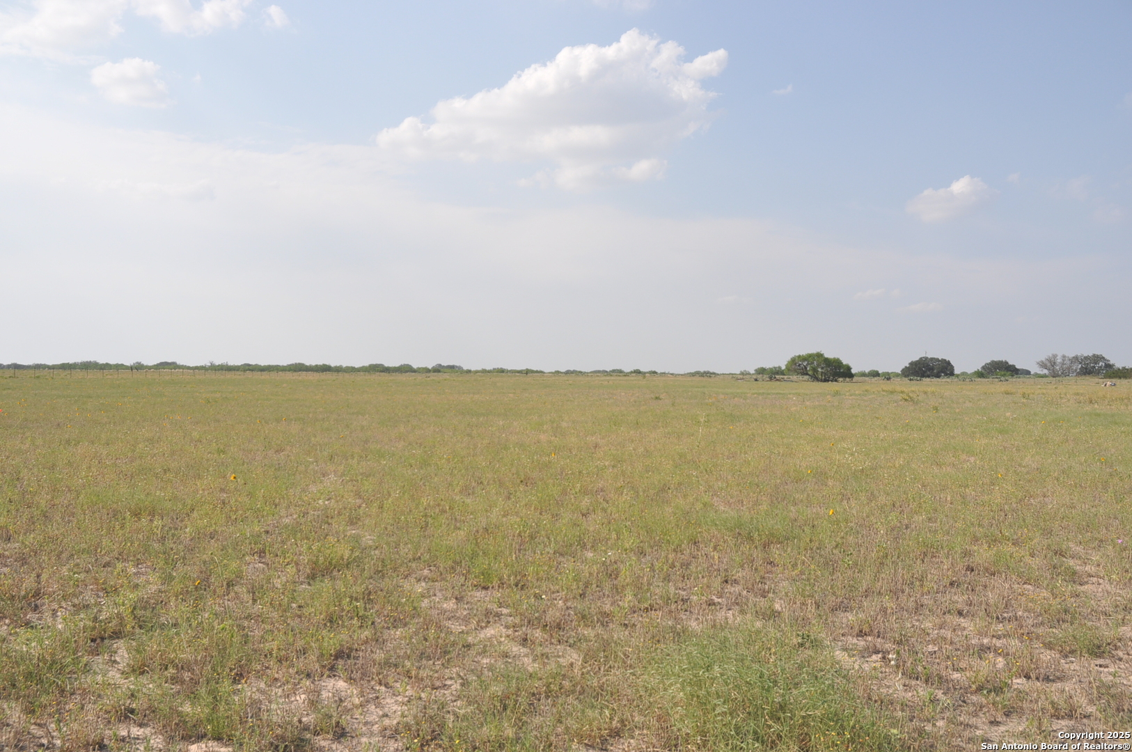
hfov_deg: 57.3
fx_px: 1036
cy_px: 376
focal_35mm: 33
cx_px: 566
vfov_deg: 39.9
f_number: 10
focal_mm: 22
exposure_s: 1/320
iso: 200
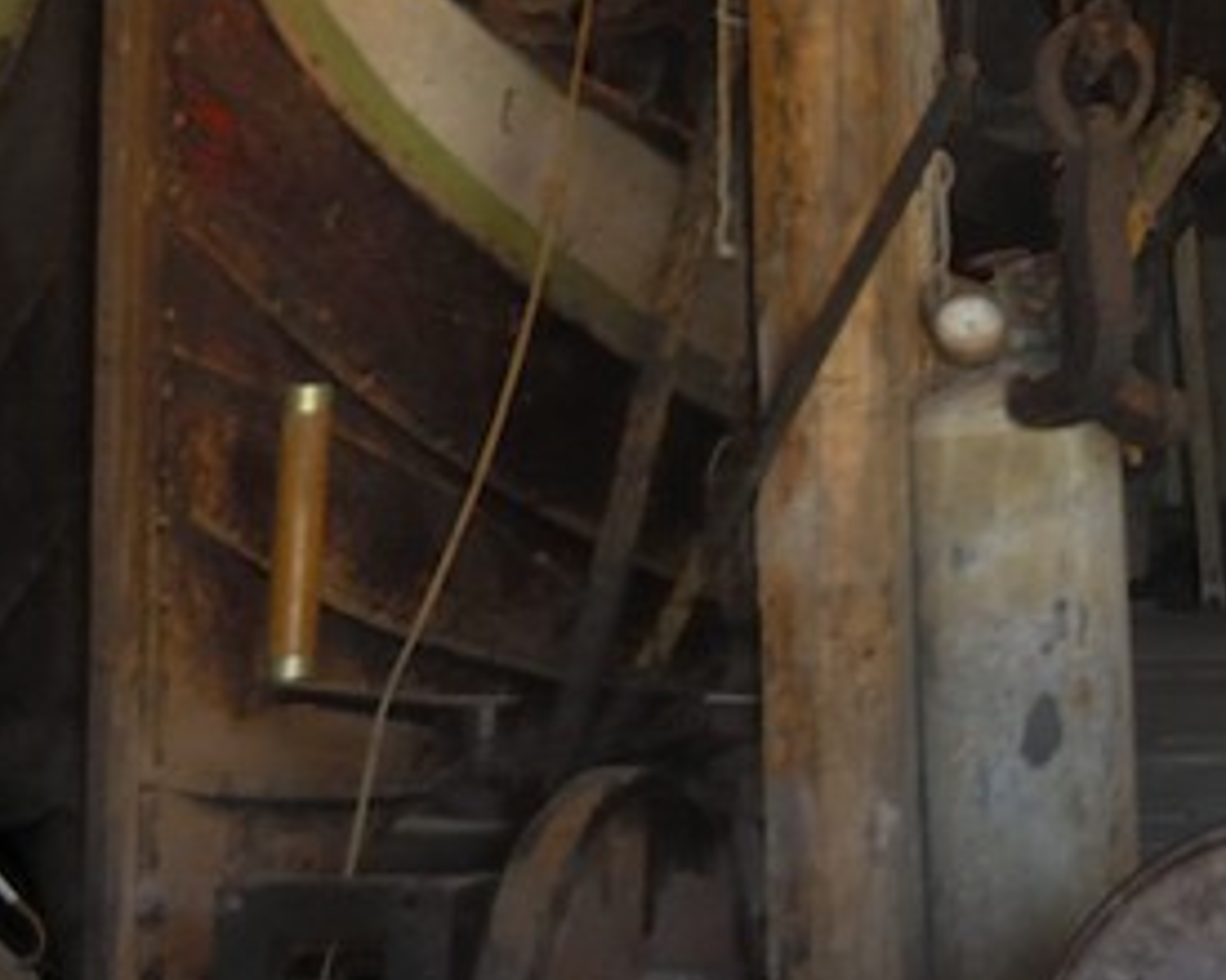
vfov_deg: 7.7
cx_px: 2528
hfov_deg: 9.2
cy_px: -686
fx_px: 7112
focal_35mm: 196
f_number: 5
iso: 100
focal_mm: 24
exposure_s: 1/6
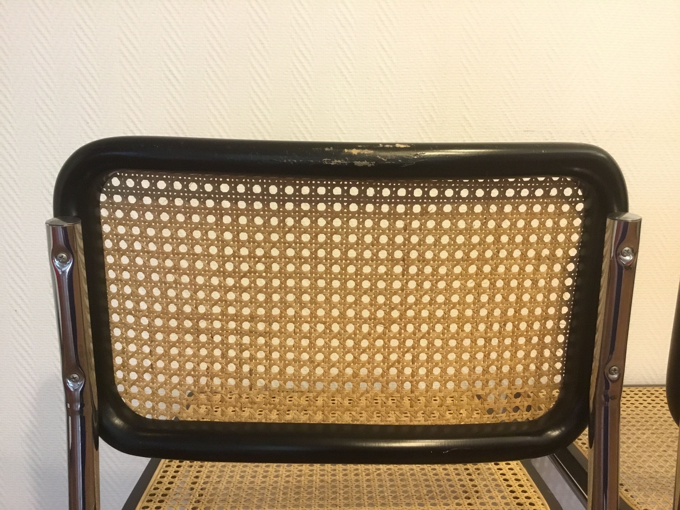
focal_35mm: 31
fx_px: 609
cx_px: 340
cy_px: 255
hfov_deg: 58.4
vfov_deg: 45.4
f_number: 2.4
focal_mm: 3.3
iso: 250
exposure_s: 1/33
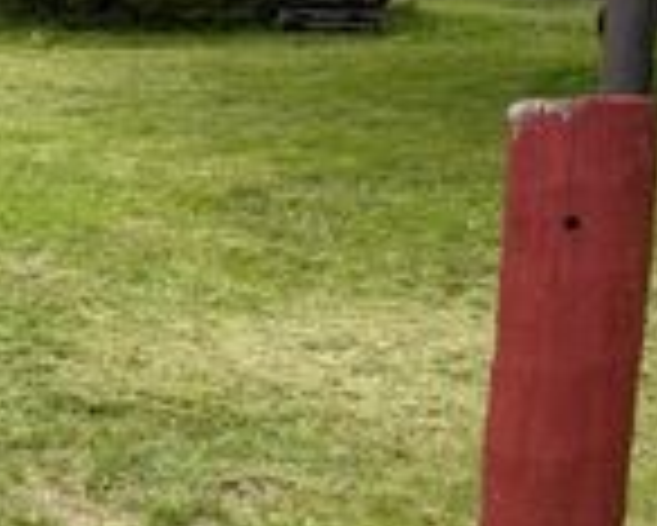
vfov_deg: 19.2
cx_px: -176
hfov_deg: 21.7
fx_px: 1557
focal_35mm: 80
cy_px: 191
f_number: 1.78
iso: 100
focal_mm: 6.76
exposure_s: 1/2611
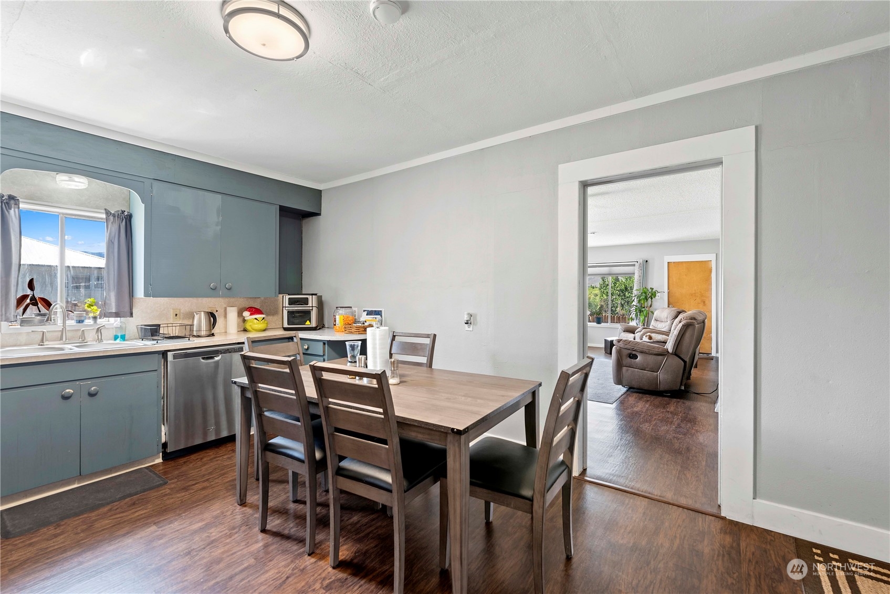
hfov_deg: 100.4
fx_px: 371
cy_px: 297
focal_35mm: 15
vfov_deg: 77.4
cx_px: 445
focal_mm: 15
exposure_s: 1/1.25
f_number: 7.1
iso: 200
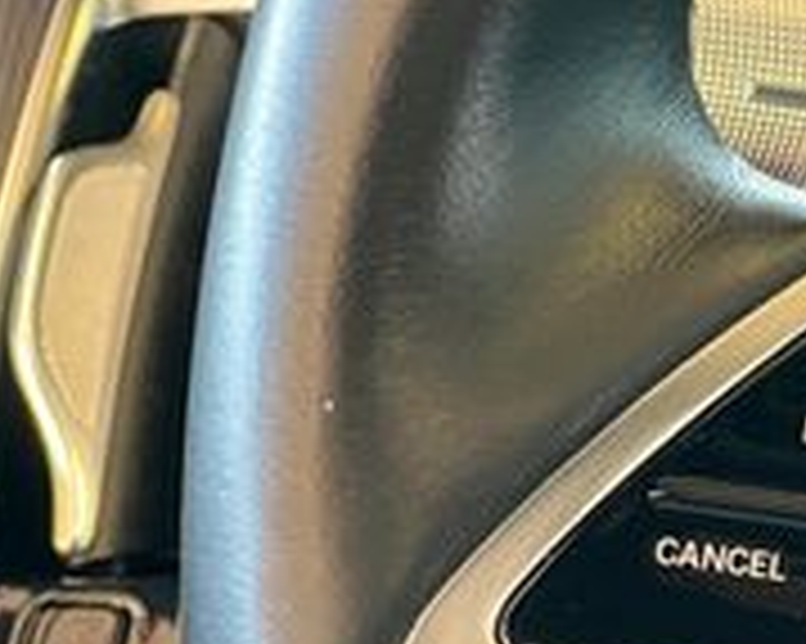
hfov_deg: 7.1
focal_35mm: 269
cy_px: 563
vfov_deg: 5.7
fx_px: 6413
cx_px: 1126
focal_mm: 9
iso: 320
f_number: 2.8
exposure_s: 1/36
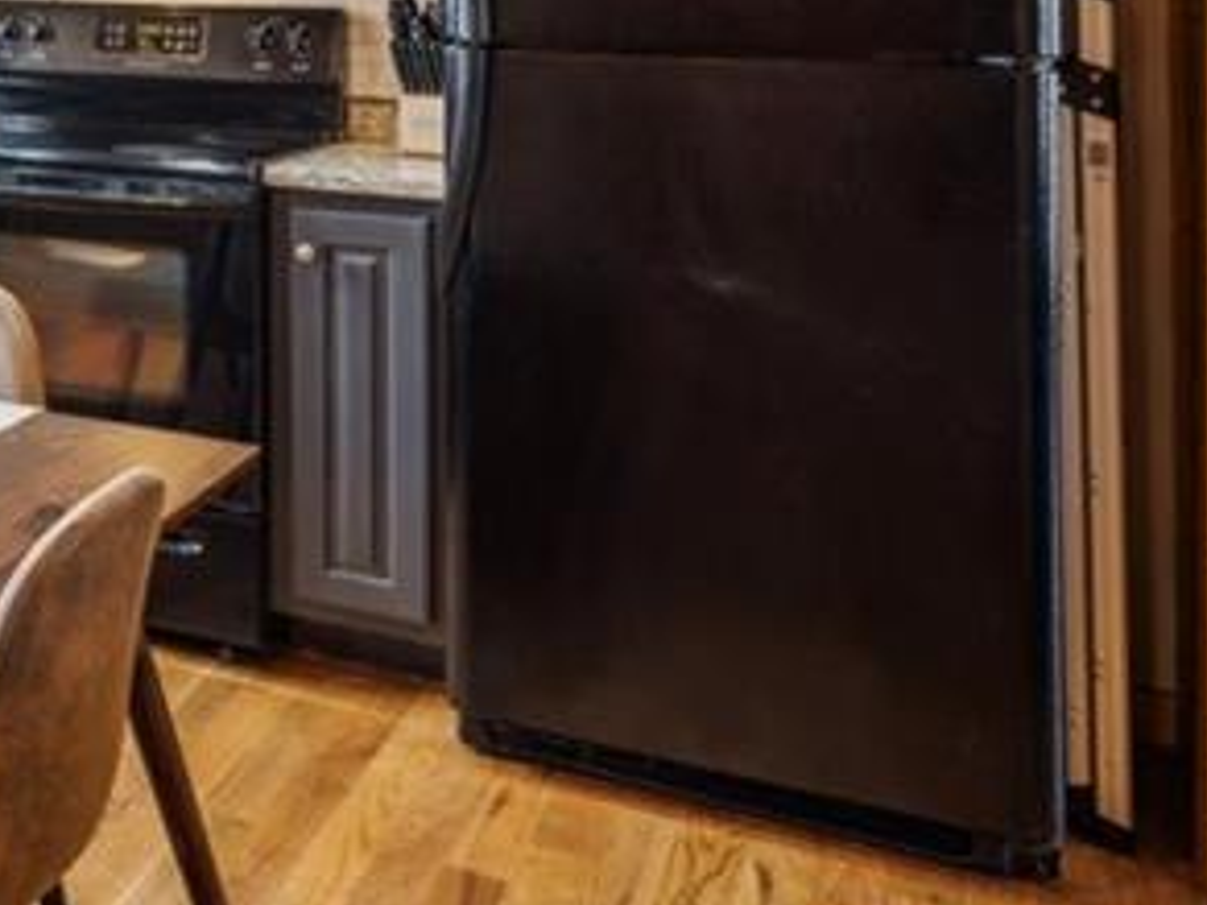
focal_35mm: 54
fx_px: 1883
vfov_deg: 25.7
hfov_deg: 25.6
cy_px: 2
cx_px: -649
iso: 400
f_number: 5.6
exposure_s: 1/10
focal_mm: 16
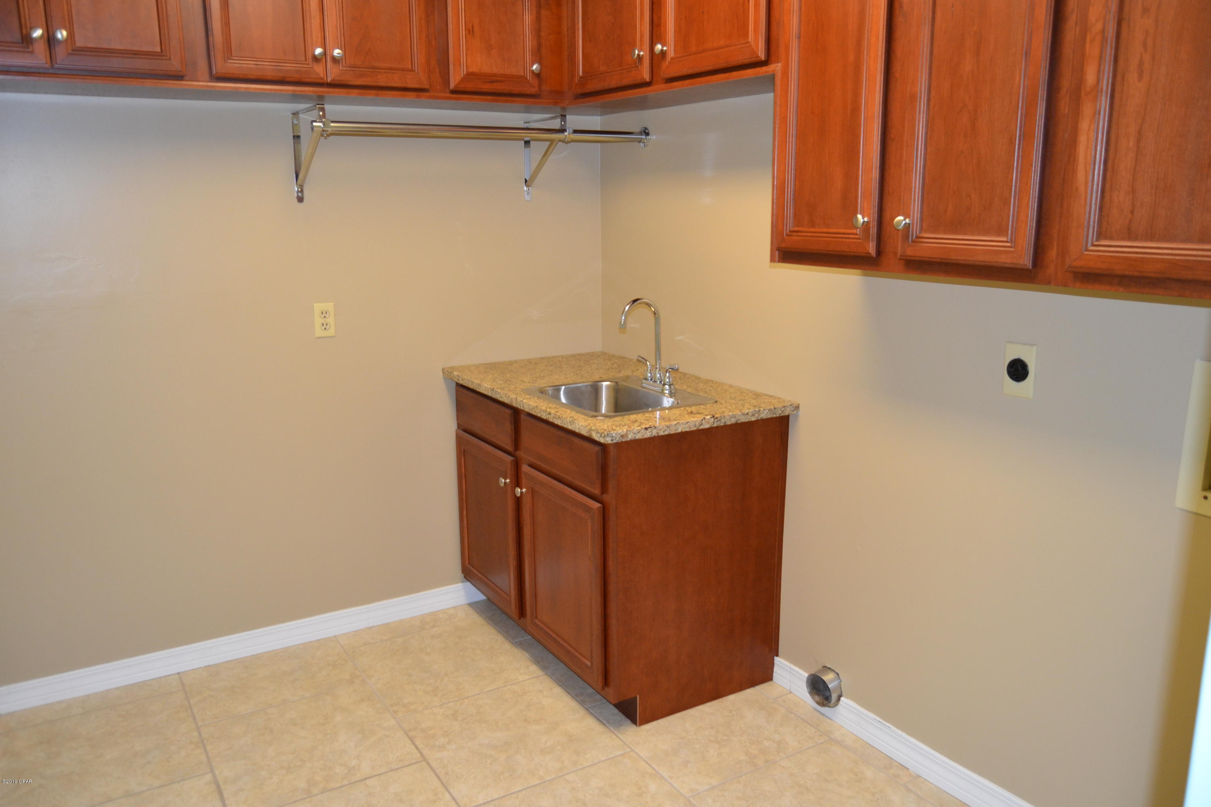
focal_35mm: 27
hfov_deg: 67.4
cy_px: 404
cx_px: 606
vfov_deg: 47.9
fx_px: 908
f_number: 3.5
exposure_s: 1/60
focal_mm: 18
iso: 720
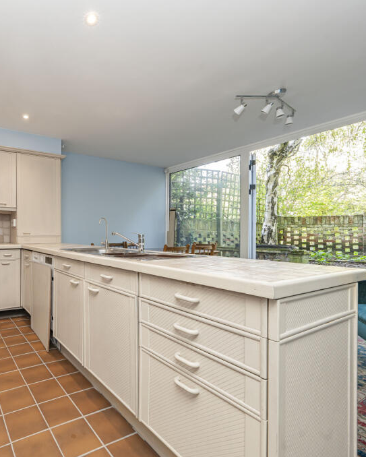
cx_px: 67
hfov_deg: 68.6
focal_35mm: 17
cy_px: 230
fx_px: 230
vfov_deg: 89.6
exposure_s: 1/10
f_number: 9
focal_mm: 12
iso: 320
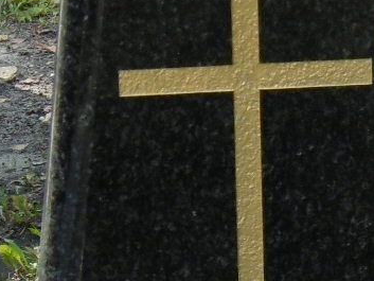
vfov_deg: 4.3
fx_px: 3696
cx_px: 622
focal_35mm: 342
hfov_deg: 5.7
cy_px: 400
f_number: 4.2
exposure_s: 1/100
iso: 100
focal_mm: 10.5
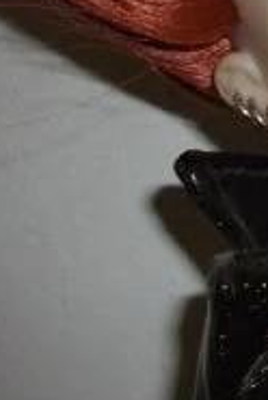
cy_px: -71
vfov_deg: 12.1
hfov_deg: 7.4
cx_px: 785
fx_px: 1847
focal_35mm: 166
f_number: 2.8
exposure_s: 1/50
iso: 160
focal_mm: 6.2
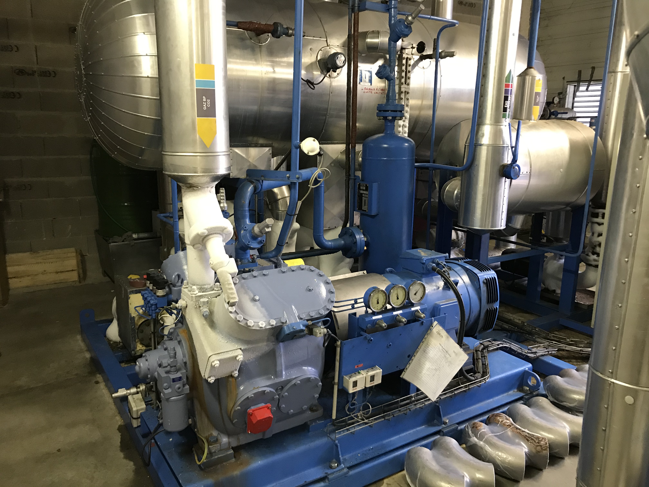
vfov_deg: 49.7
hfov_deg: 63.4
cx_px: 324
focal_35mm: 28
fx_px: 525
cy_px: 244
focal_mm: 3.99
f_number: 1.8
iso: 100
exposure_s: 1/17
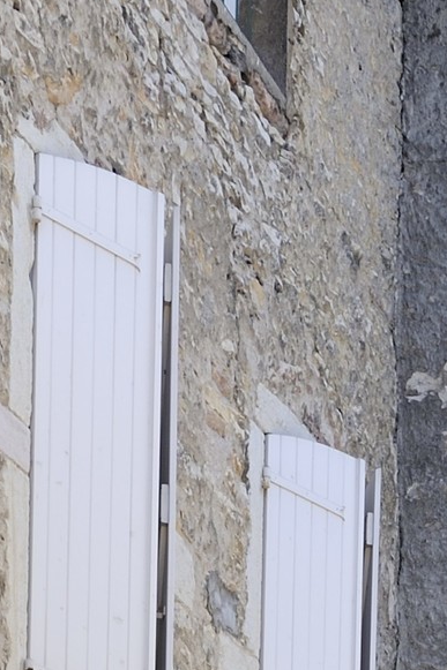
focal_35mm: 157
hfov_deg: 8.5
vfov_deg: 11.8
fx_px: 2926
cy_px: 1301
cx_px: 698
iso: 200
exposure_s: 1/160
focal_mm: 38
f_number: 6.3
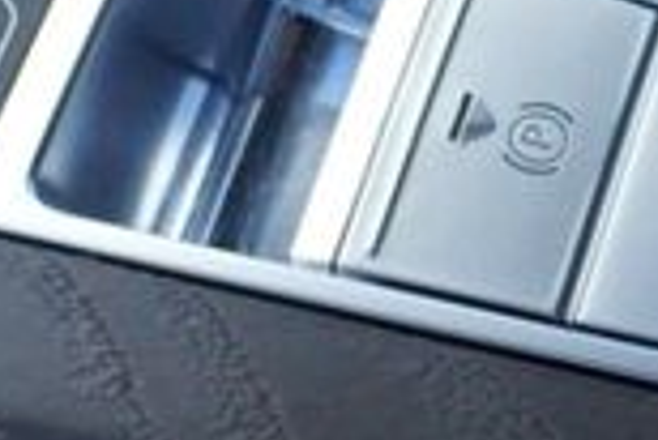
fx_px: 3829
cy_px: -179
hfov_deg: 9.7
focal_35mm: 209
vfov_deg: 6.5
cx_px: -26
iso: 1600
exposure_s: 1/800
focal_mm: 21
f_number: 4
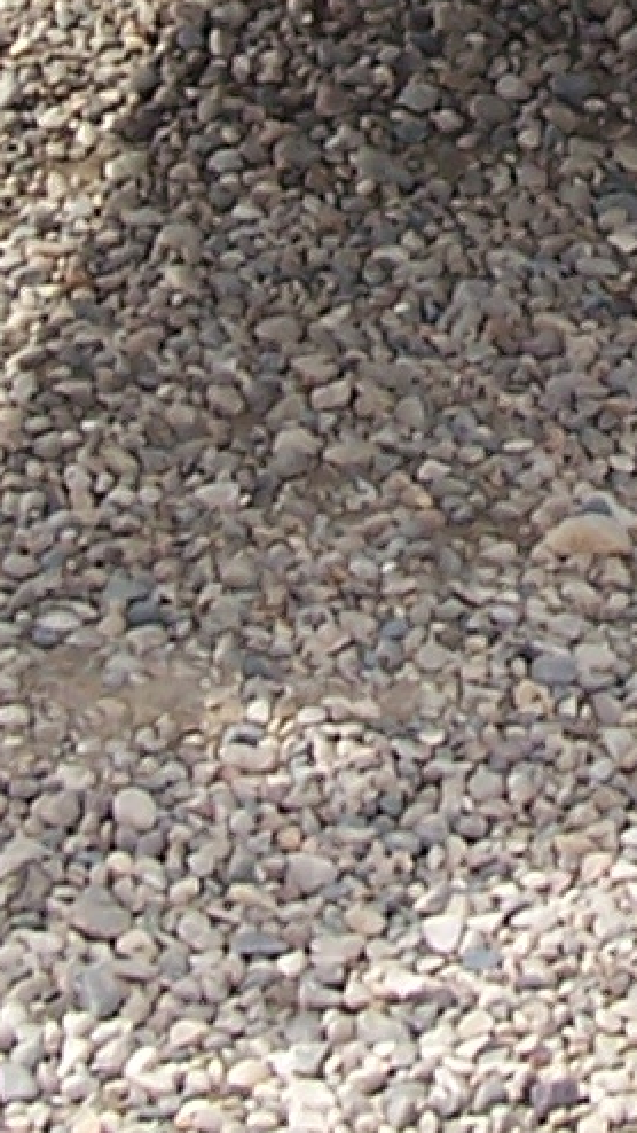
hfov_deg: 6.2
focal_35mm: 193
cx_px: 818
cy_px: -378
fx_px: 5793
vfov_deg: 10.9
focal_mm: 6.3
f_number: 4
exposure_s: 1/500
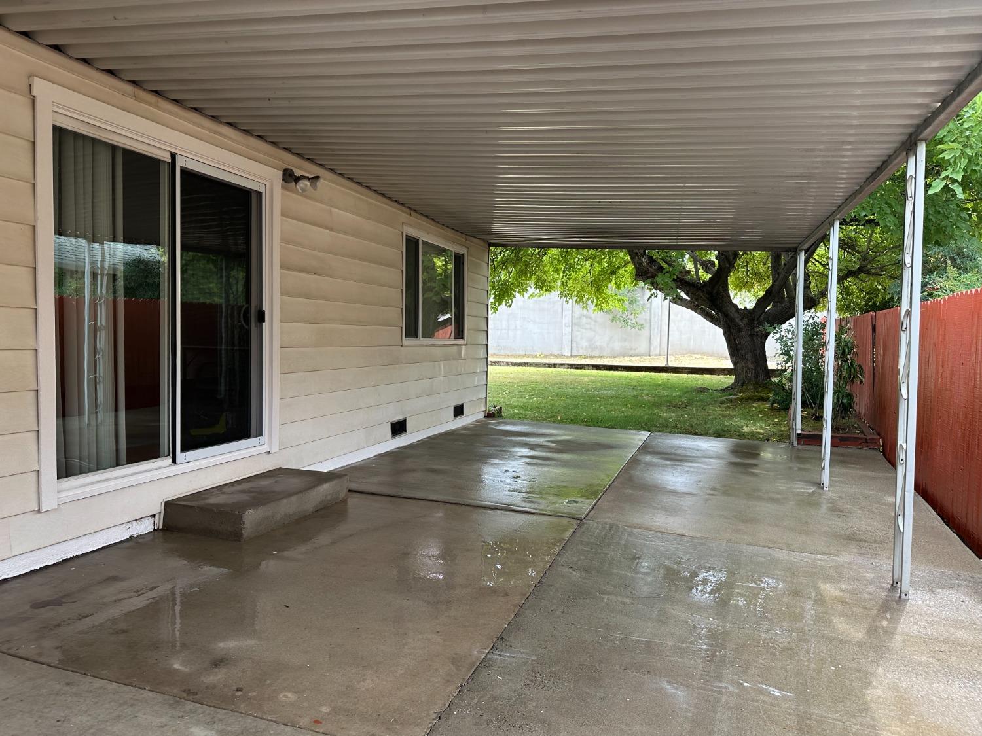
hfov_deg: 71.6
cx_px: 491
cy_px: 368
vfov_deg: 56.8
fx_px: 681
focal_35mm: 24
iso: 80
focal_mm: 6.86
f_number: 1.78
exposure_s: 1/180
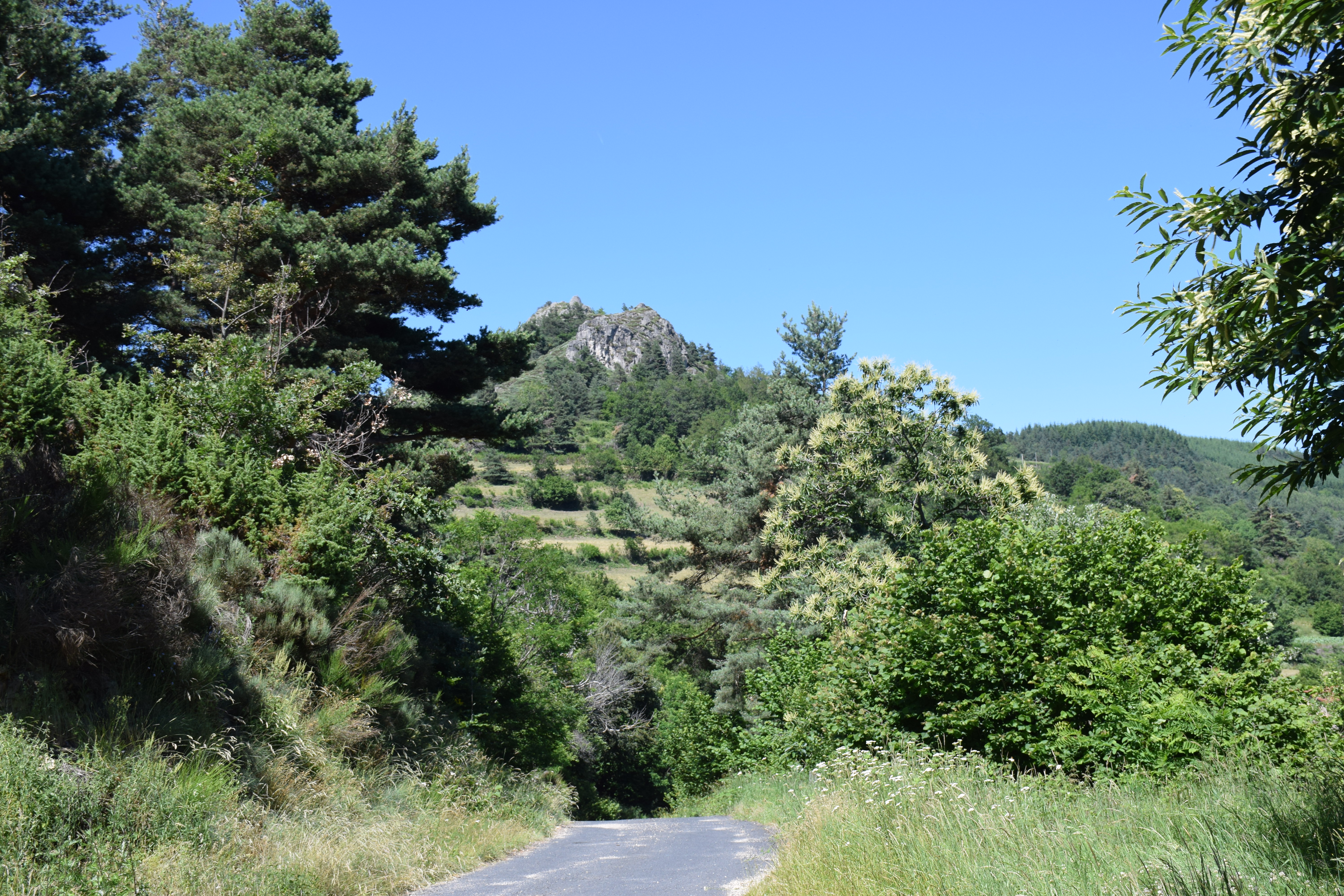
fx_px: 1680
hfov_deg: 43.6
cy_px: 448
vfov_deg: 29.9
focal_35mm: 45
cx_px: 672
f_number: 8
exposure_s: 1/250
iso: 320
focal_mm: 30
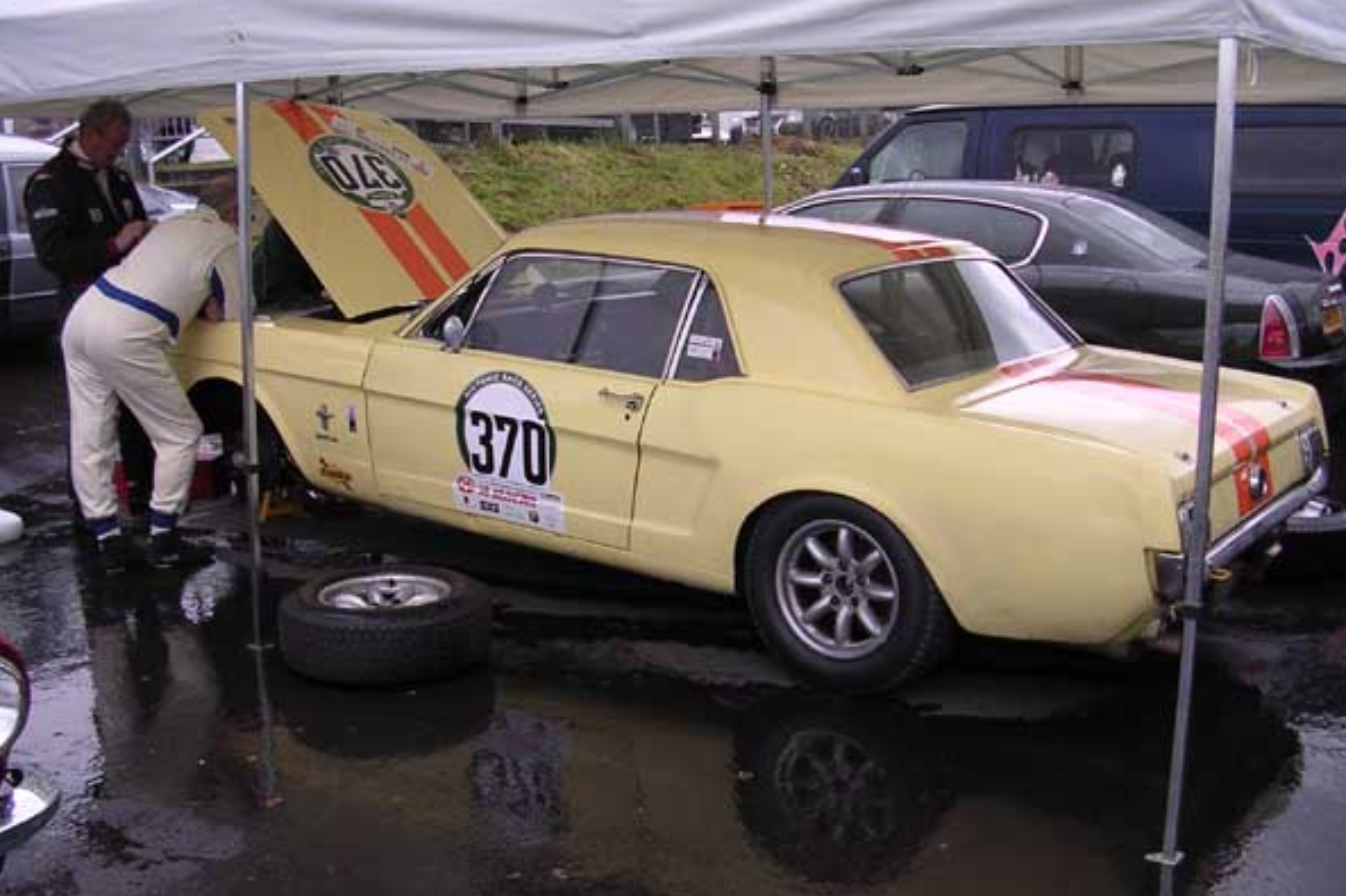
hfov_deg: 48.5
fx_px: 1495
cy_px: 483
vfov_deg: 33.4
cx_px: 679
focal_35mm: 40
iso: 100
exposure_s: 1/167
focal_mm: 5.8
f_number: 2.8
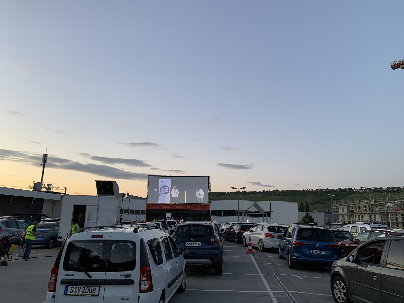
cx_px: 202
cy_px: 152
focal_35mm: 26
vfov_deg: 53.1
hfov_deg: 67.3
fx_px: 303
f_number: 1.8
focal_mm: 4.25
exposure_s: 1/60
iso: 100
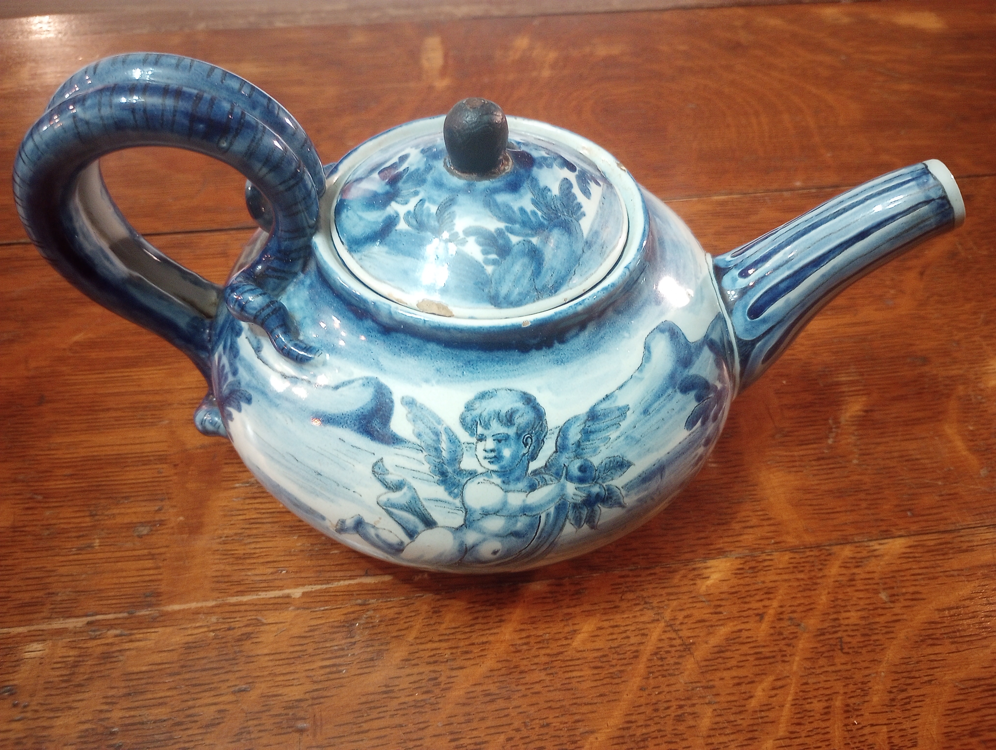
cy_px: 375
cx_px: 498
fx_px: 807
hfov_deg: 63.4
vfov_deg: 49.9
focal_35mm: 28
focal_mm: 4.27
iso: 3332
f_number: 1.8
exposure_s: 1/17.1
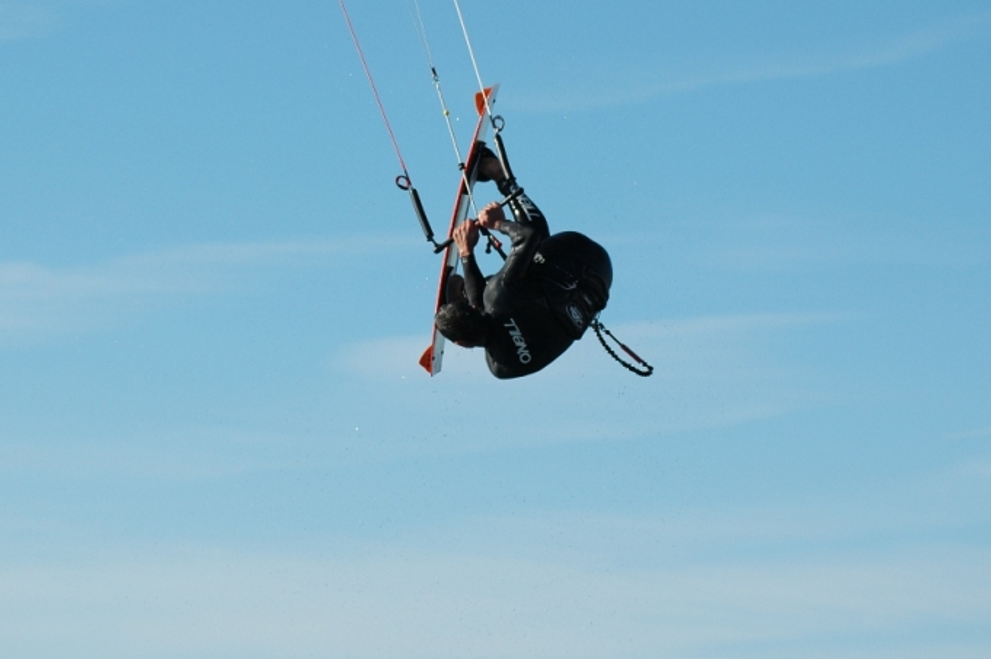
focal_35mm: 215
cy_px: 281
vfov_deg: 6.4
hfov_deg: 9.6
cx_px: 473
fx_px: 5914
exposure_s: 1/2000
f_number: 4.5
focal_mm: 122
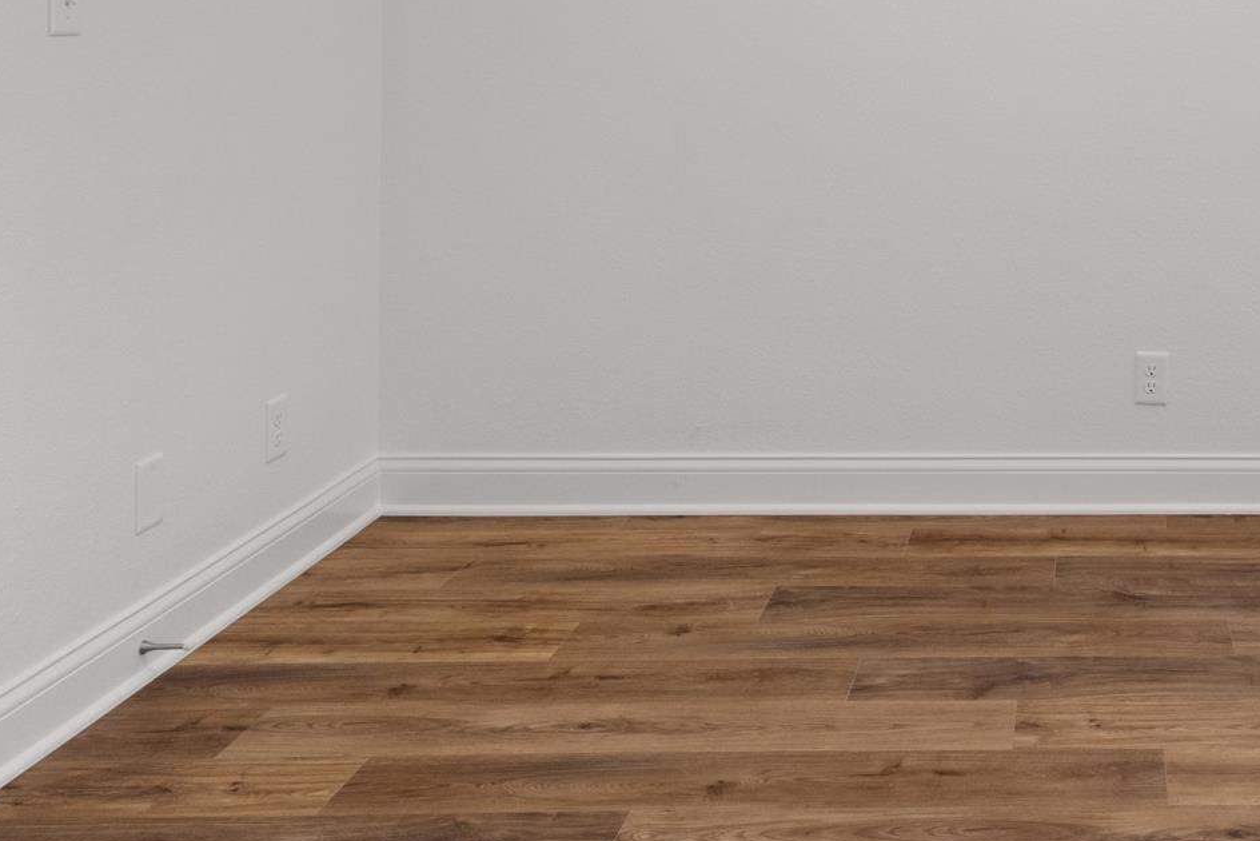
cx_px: 1159
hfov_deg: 39.6
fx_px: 1599
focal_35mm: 46
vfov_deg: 27.8
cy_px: 6
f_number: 9
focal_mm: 11.5
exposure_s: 1/1.25
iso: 200
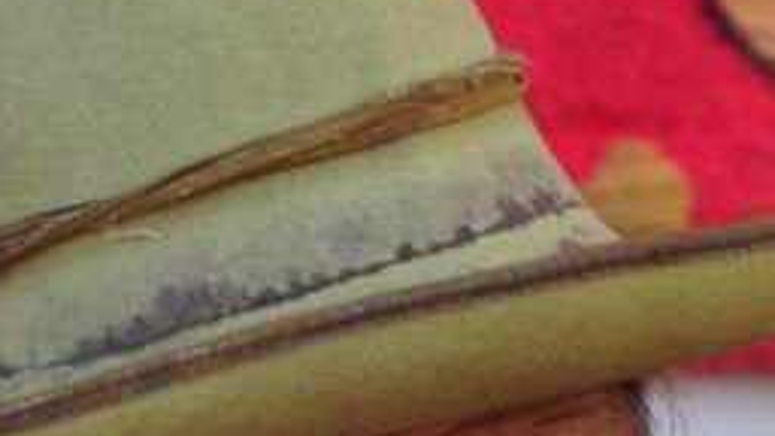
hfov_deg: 5.2
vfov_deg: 2.9
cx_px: 24
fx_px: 8473
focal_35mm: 412
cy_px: 601
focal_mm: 105
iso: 400
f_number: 5.6
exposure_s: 1/100
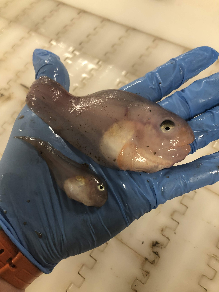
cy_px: 146
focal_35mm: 28
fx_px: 236
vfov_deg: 63.4
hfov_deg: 49.7
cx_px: 110
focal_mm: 3.99
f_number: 1.8
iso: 32
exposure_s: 1/24
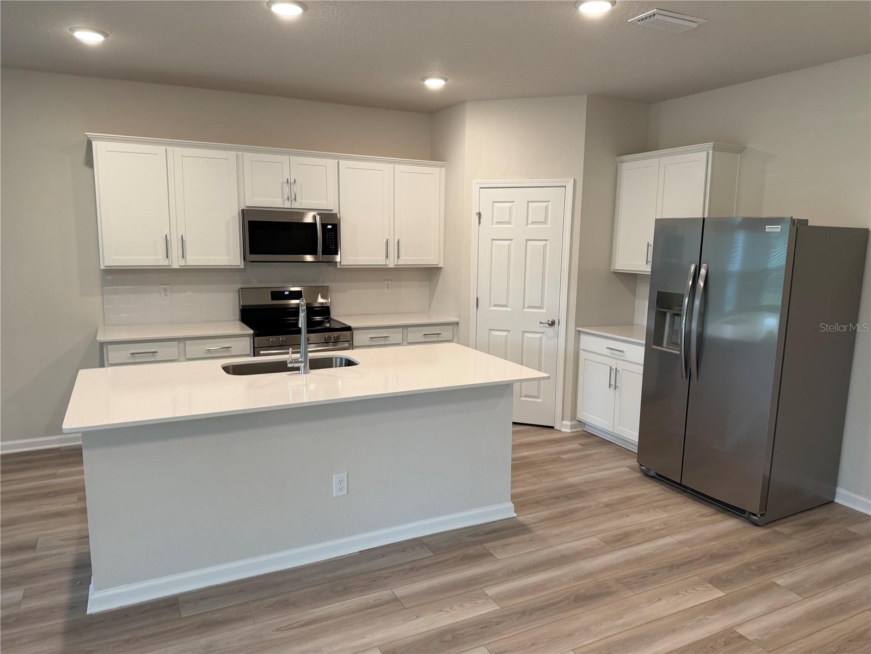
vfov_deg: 56.8
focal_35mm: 24
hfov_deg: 71.6
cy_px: 327
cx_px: 436
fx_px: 604
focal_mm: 6.76
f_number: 1.78
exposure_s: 1/120
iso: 160
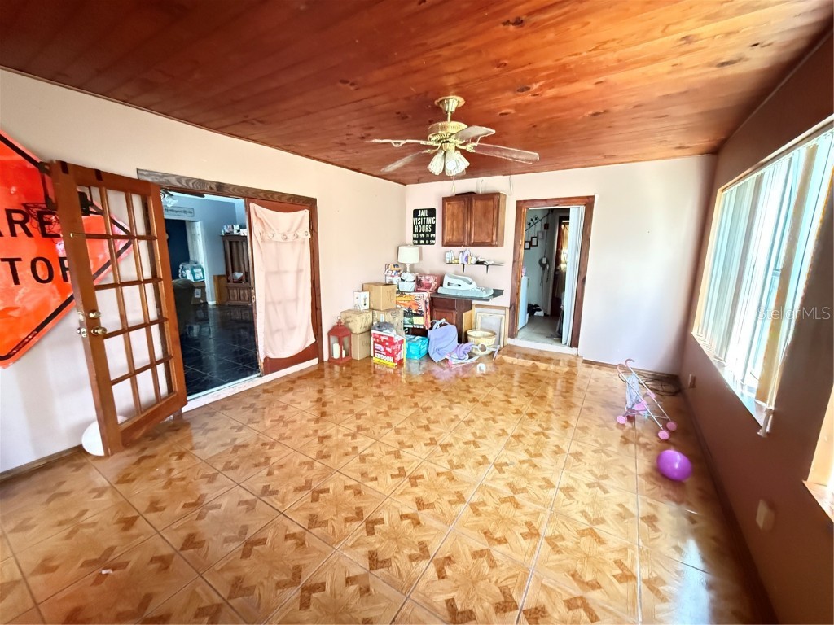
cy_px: 312
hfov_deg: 102.1
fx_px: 337
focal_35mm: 14
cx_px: 417
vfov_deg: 85.7
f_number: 2.2
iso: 2500
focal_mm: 2.22
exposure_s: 1/27
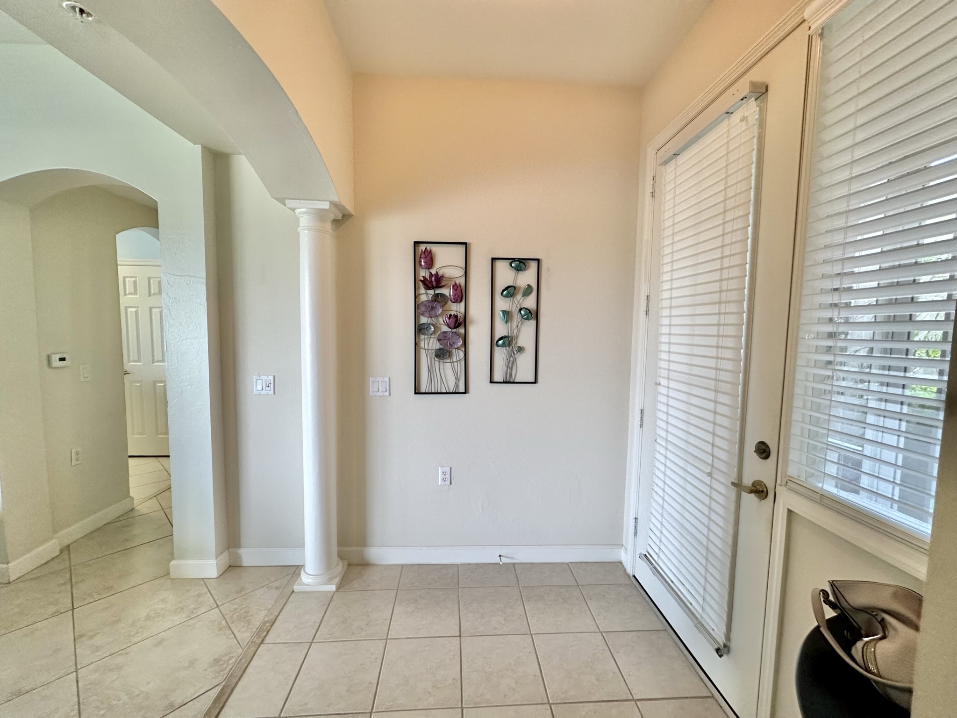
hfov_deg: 102.1
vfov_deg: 85.7
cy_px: 359
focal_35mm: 14
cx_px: 478
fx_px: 387
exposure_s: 1/120
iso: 160
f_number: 2.2
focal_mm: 2.22
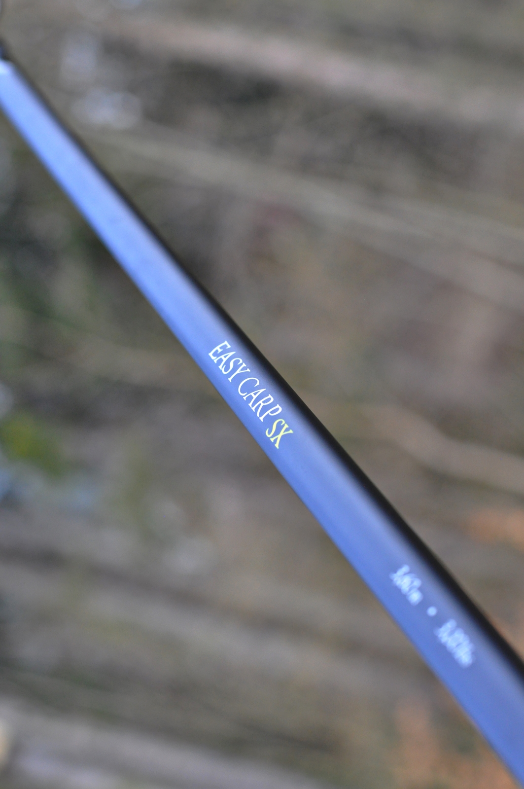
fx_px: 1641
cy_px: 394
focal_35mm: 75
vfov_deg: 27.0
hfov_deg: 18.1
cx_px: 262
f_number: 6.3
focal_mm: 50
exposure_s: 1/160
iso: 1000
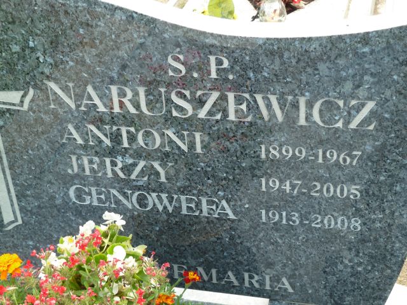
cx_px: 204
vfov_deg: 23.3
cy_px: 152
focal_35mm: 63
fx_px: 741
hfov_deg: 30.7
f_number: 4
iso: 80
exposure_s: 1/50
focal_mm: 10.3
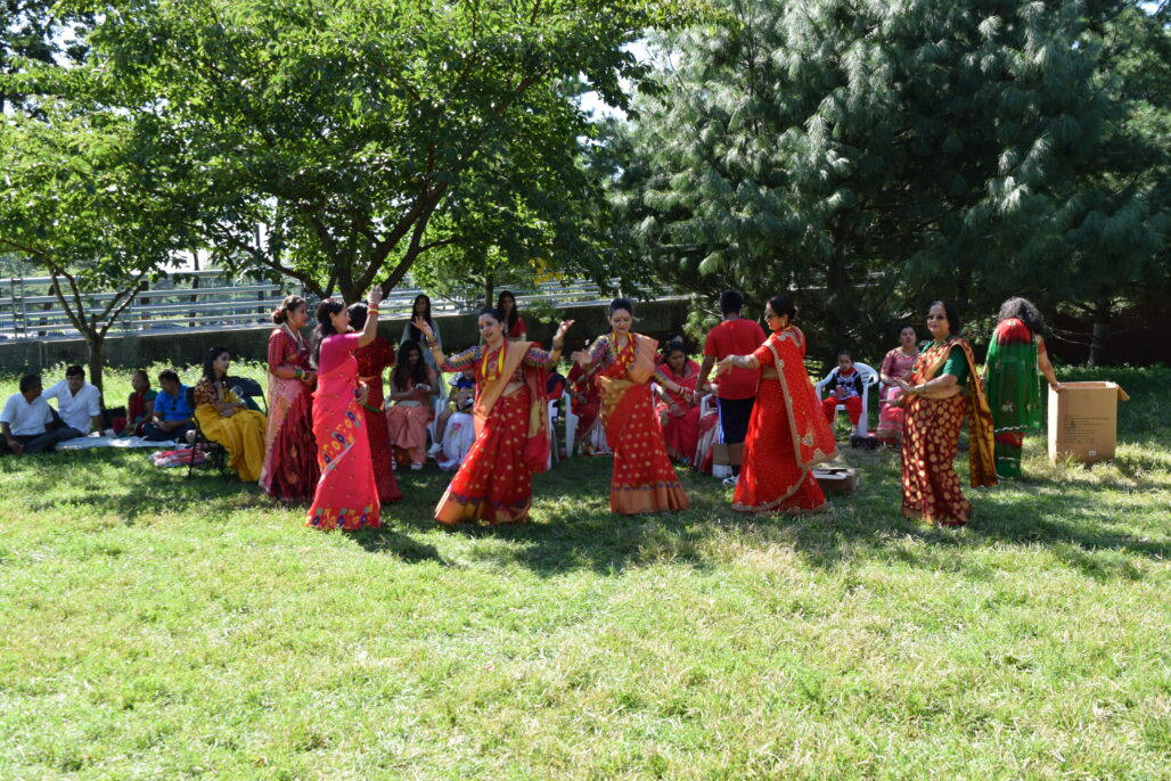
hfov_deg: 53.1
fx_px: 1171
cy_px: 390
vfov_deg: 36.9
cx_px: 586
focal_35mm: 36
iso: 100
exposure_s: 1/80
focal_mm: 24
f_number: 8
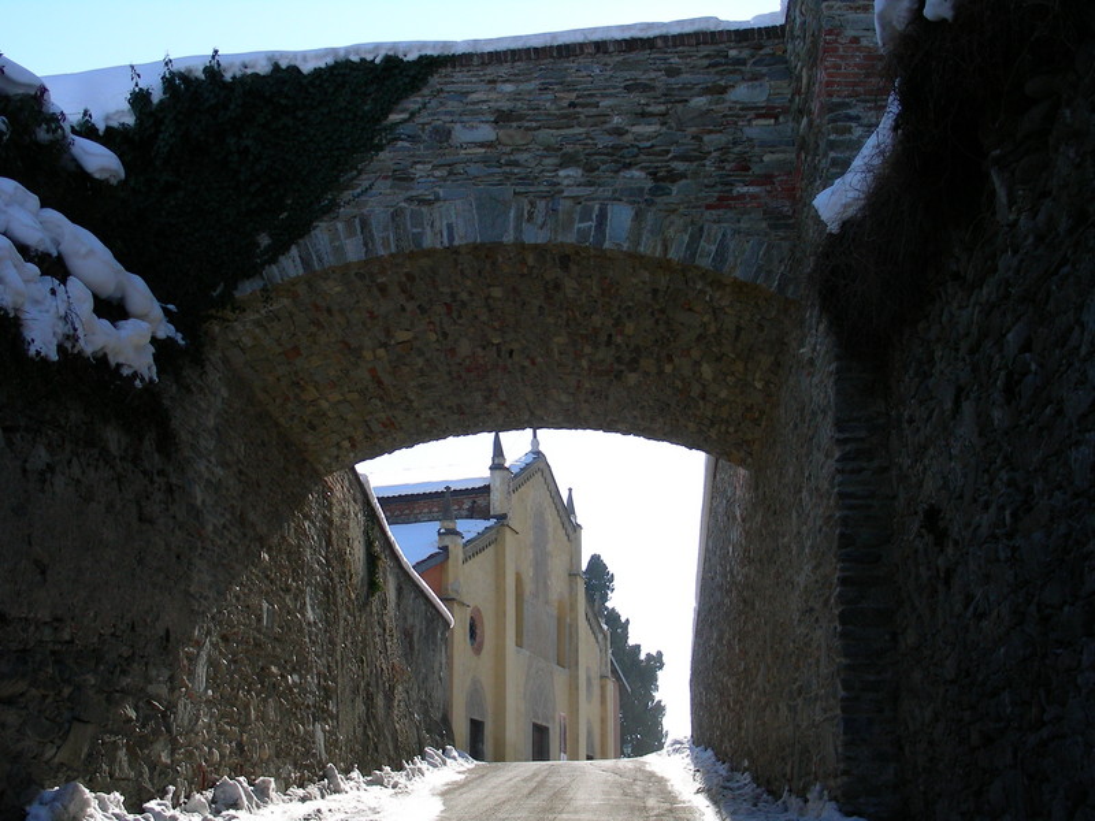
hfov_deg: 39.7
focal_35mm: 48
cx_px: 548
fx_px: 1518
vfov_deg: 30.3
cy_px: 410
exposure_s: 1/675
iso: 50
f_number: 4
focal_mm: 8
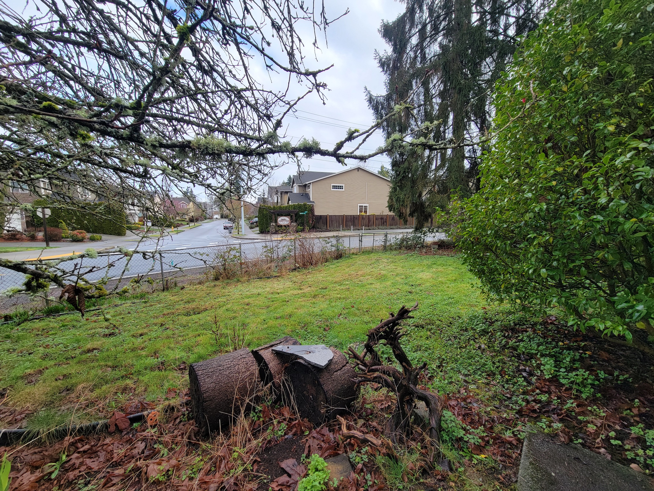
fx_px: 246
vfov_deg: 89.9
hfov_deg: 106.2
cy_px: 246
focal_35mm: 13
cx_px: 327
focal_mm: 2.2
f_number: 2.2
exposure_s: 1/362
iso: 50
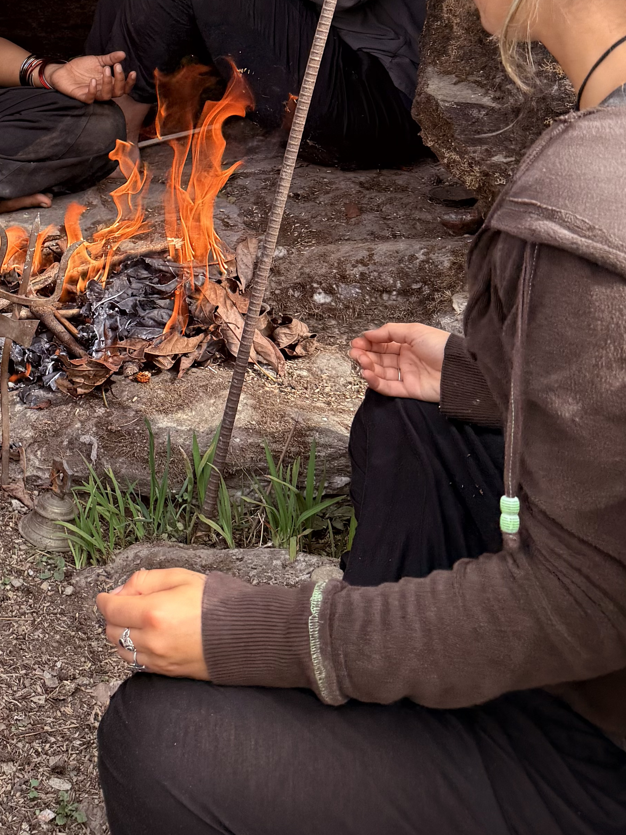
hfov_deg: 24.0
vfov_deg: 31.7
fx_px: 1374
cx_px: -58
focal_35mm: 57
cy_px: 37
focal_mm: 6.76
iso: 100
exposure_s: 1/1192
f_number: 1.78
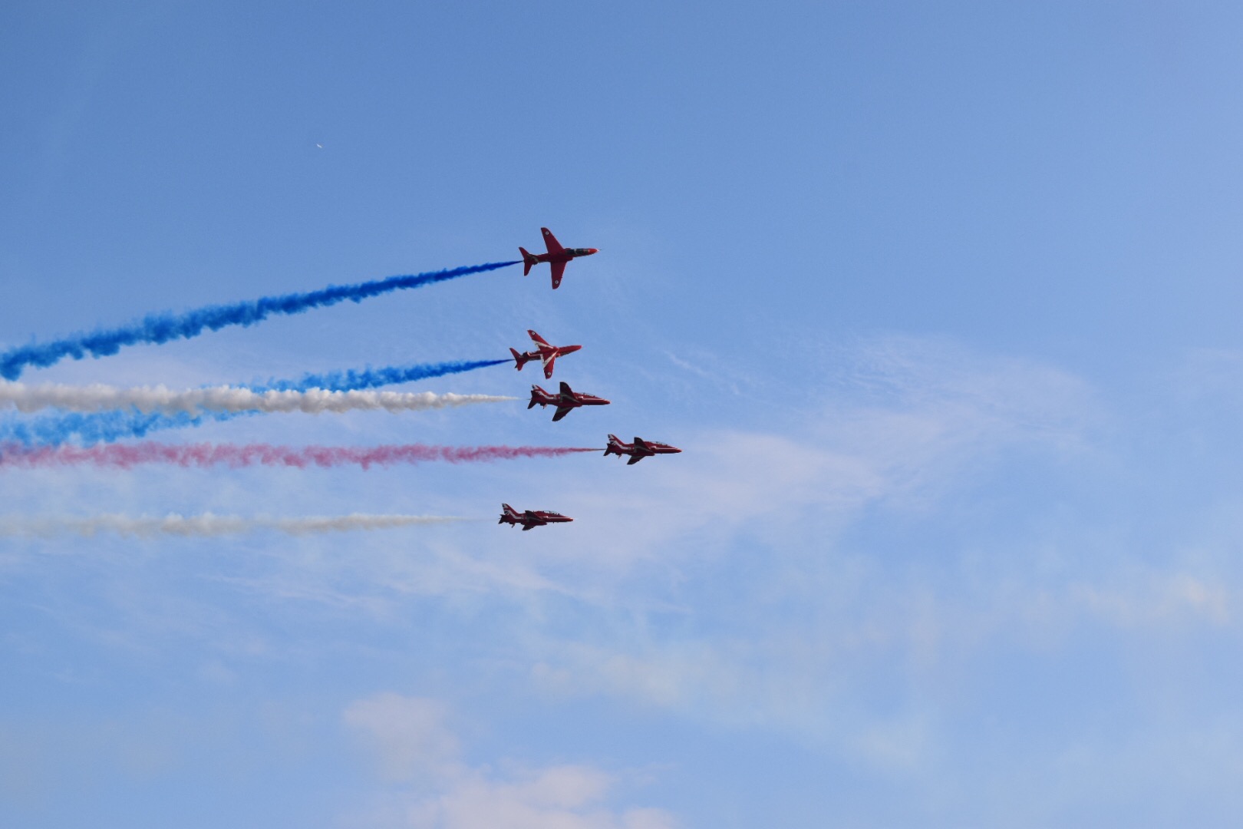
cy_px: 414
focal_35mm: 82
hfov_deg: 24.6
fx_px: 2848
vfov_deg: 16.6
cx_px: 622
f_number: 11
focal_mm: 55
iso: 200
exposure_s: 1/500
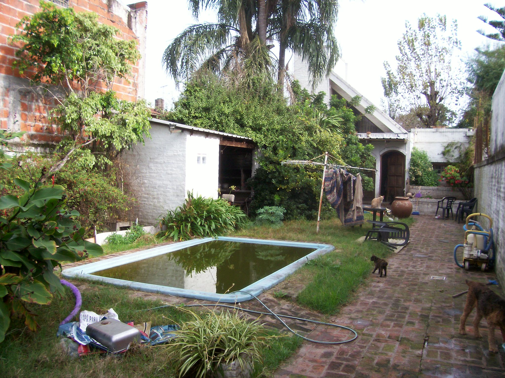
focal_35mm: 34
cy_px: 189
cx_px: 252
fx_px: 496
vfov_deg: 41.8
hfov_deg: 54.0
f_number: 2.7
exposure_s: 1/379
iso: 80
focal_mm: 5.6
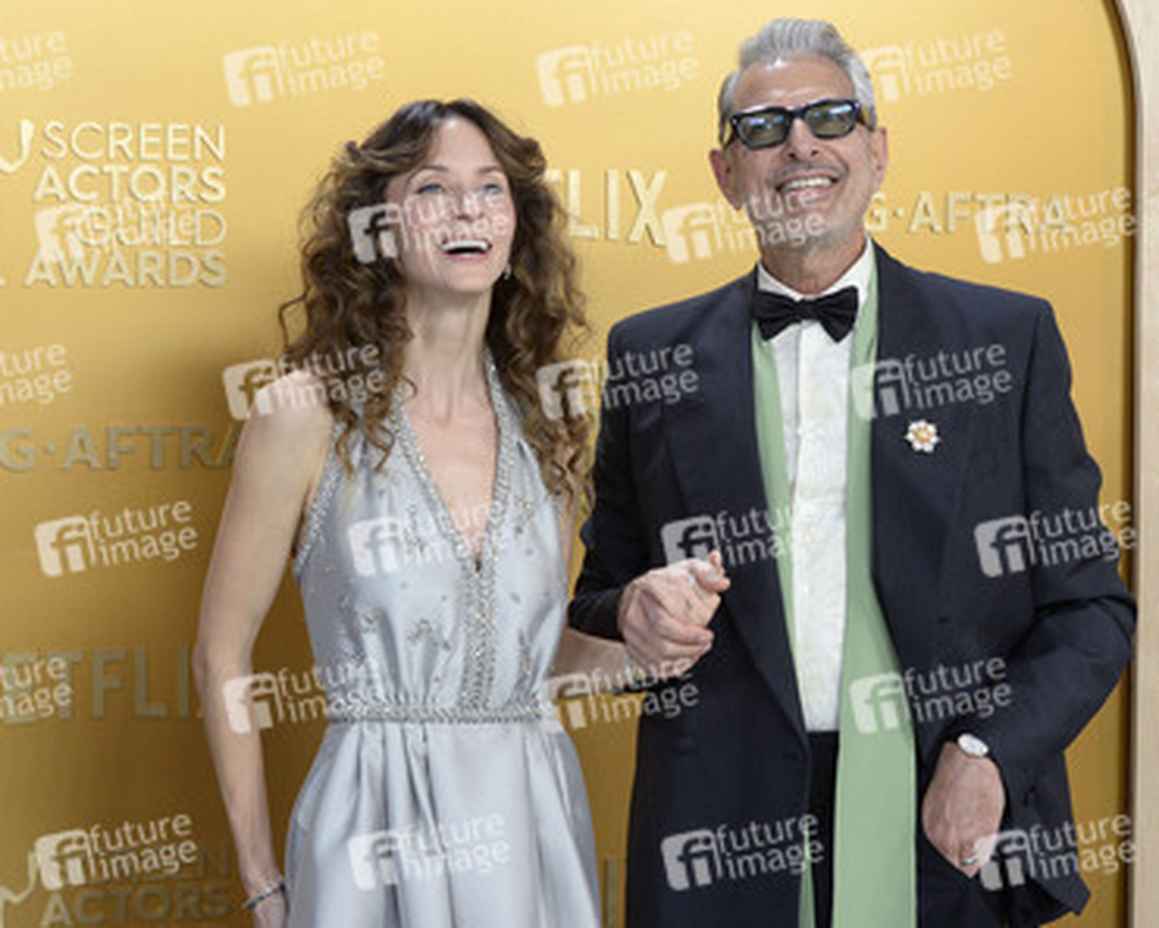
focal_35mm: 80
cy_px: 461
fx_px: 2744
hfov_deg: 23.8
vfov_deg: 19.2
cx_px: 658
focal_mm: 70
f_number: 5.6
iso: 2500
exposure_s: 1/250
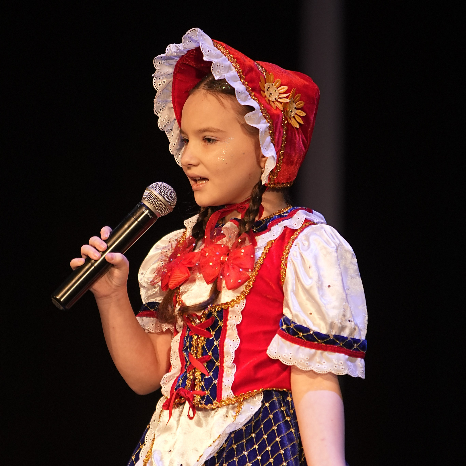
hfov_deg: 4.6
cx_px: 233
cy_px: 235
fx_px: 5833
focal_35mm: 383
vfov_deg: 4.6
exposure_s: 1/400
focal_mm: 200
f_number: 2.8
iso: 640
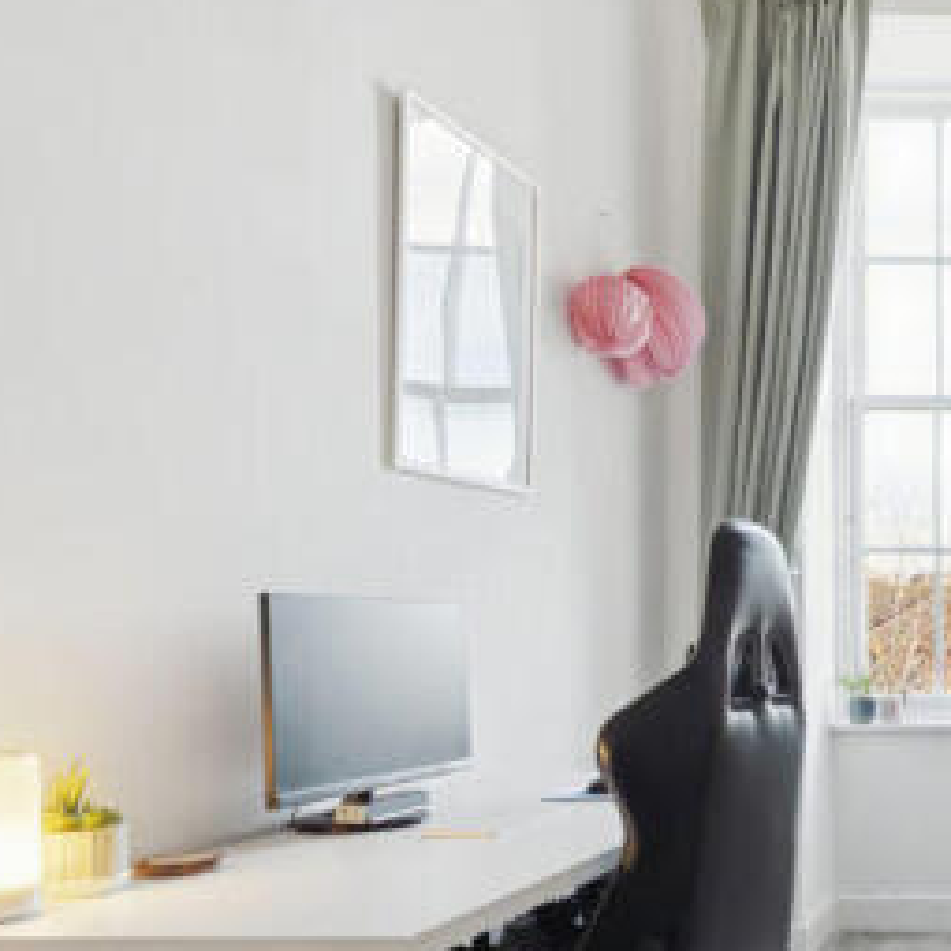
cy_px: 613
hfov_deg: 36.7
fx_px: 1122
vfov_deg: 45.4
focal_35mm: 36
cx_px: 1106
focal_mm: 11
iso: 800
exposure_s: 1/100
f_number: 7.1
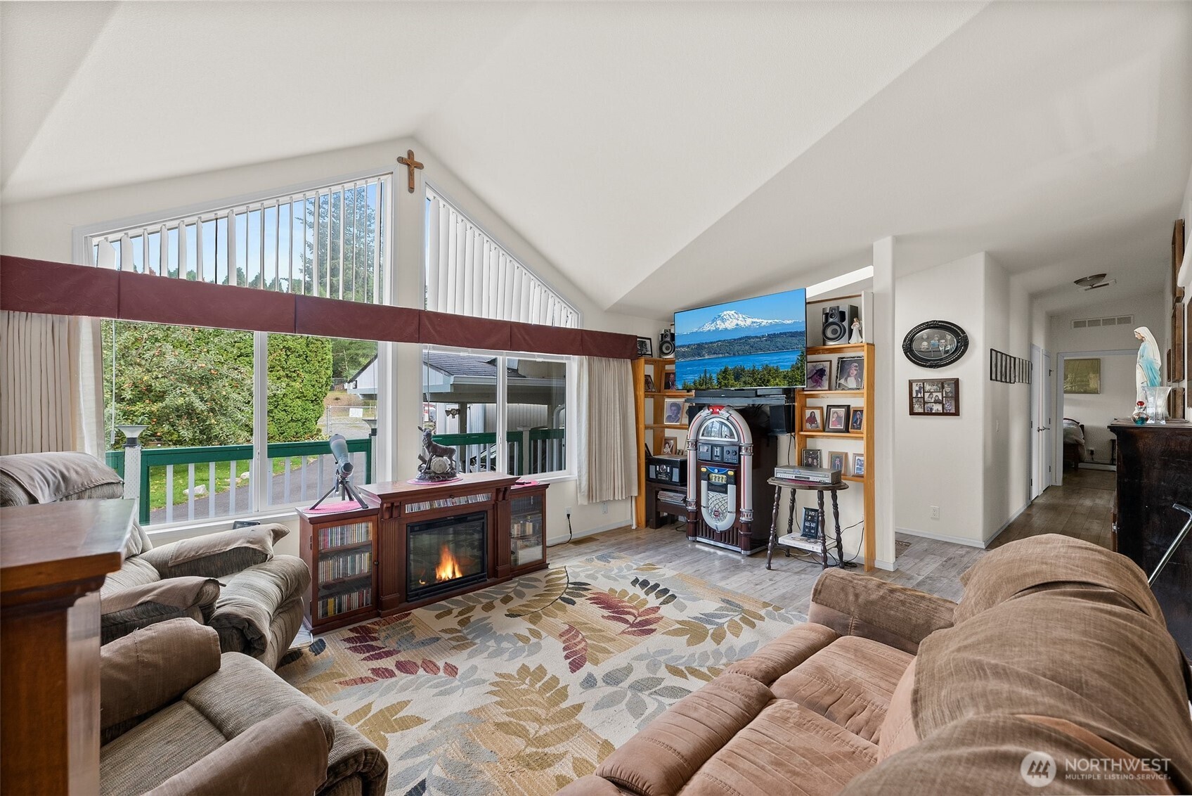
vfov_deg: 81.3
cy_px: 398
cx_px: 596
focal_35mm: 14
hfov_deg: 104.2
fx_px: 464
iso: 200
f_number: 7.1
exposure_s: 1/3
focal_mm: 14
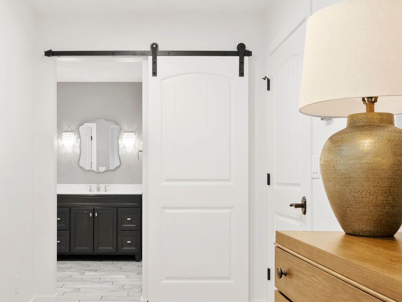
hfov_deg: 44.2
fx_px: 488
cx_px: 138
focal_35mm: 42
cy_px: 180
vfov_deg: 34.3
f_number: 9
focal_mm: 20
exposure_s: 1/5
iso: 800
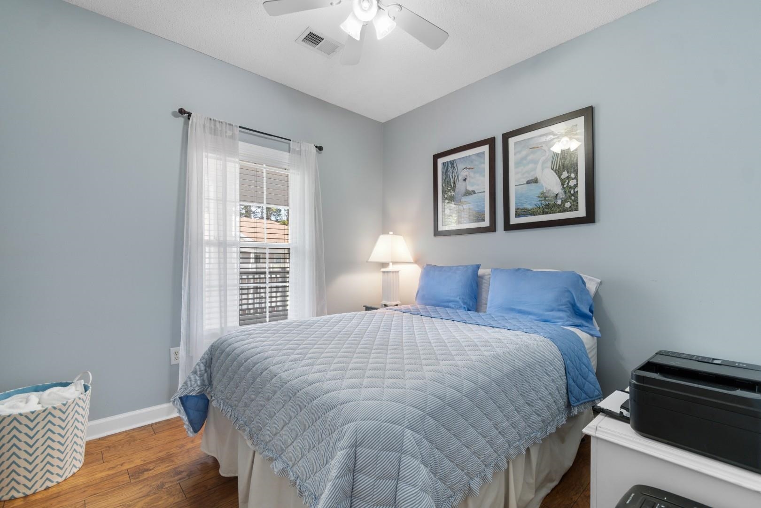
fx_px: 317
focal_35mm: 15
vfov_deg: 77.3
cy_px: 254
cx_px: 380
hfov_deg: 100.4
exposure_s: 1/8
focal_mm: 10
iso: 100
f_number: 4.5
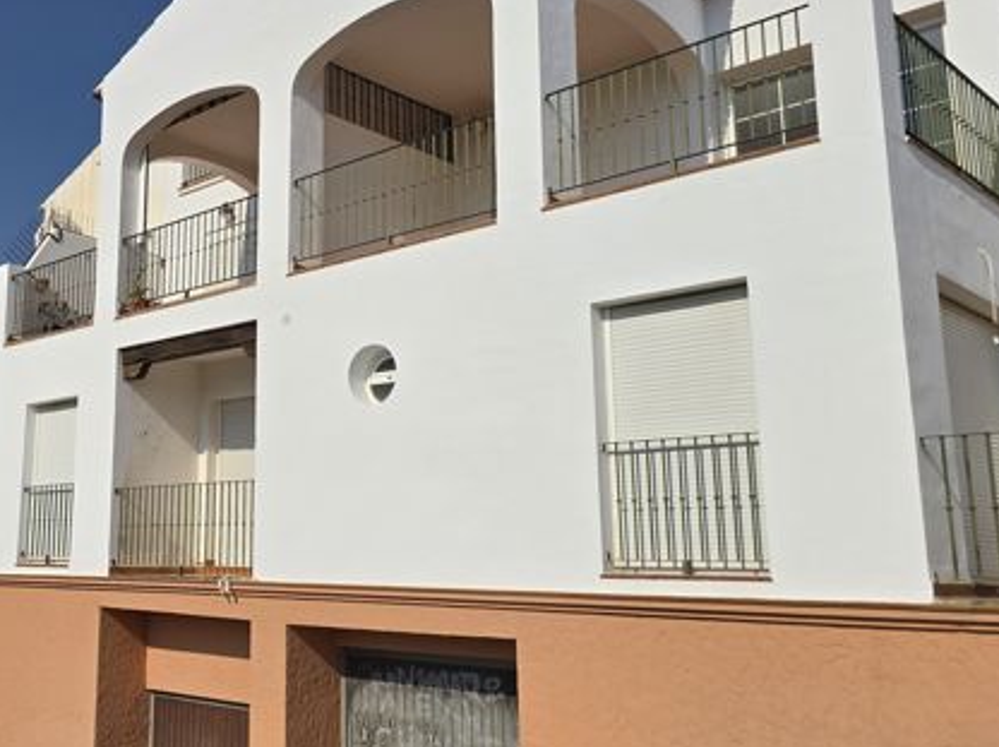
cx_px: 172
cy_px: 358
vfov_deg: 36.7
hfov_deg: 45.0
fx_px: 1124
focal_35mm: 39
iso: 12
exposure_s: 1/2450
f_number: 1.7
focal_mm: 6.3
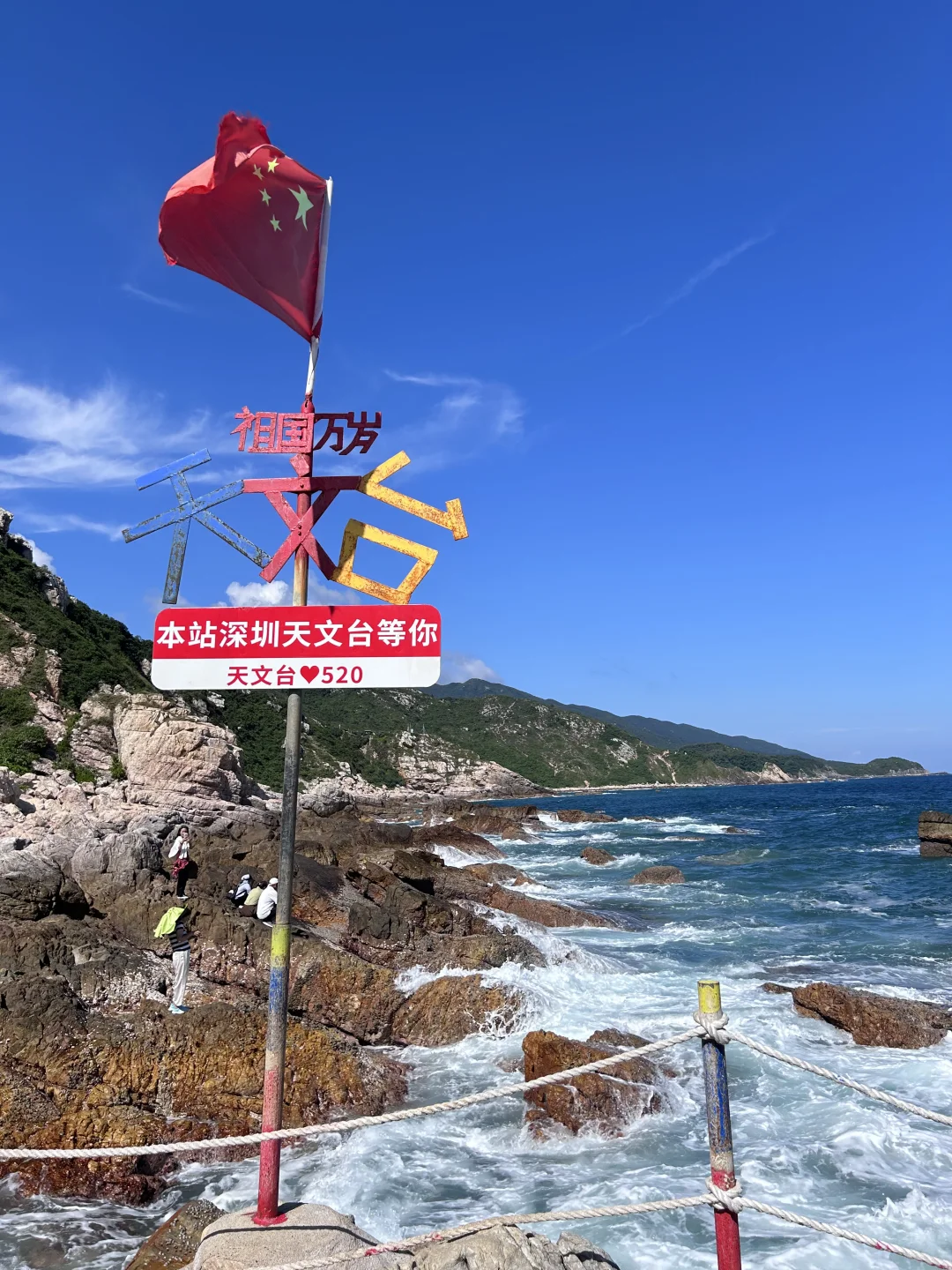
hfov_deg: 53.1
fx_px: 953
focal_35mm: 26
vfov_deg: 67.3
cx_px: 476
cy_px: 635
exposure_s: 1/4831
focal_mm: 5.7
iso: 50
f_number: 1.5
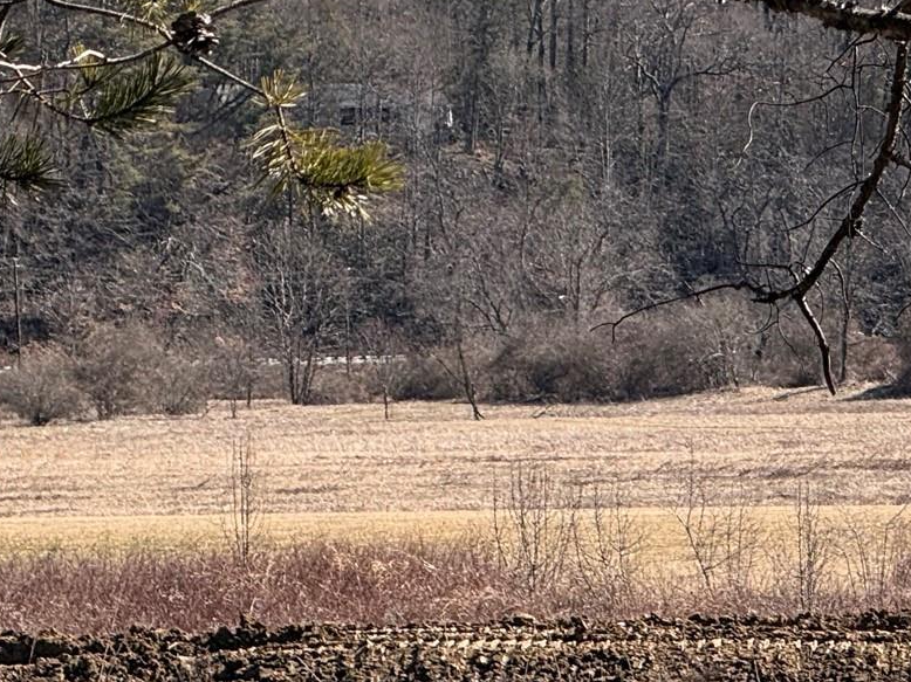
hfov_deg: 6.2
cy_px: 346
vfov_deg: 4.7
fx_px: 8314
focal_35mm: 316
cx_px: 977
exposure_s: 1/870
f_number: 2.8
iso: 50
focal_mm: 15.66
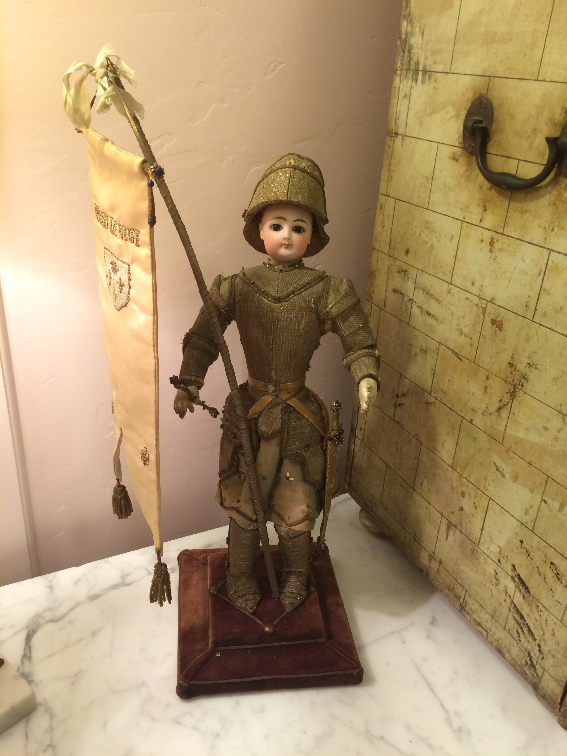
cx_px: 284
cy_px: 378
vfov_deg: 61.7
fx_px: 633
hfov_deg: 48.2
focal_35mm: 29
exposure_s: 1/30
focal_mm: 4.15
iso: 64
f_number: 2.2
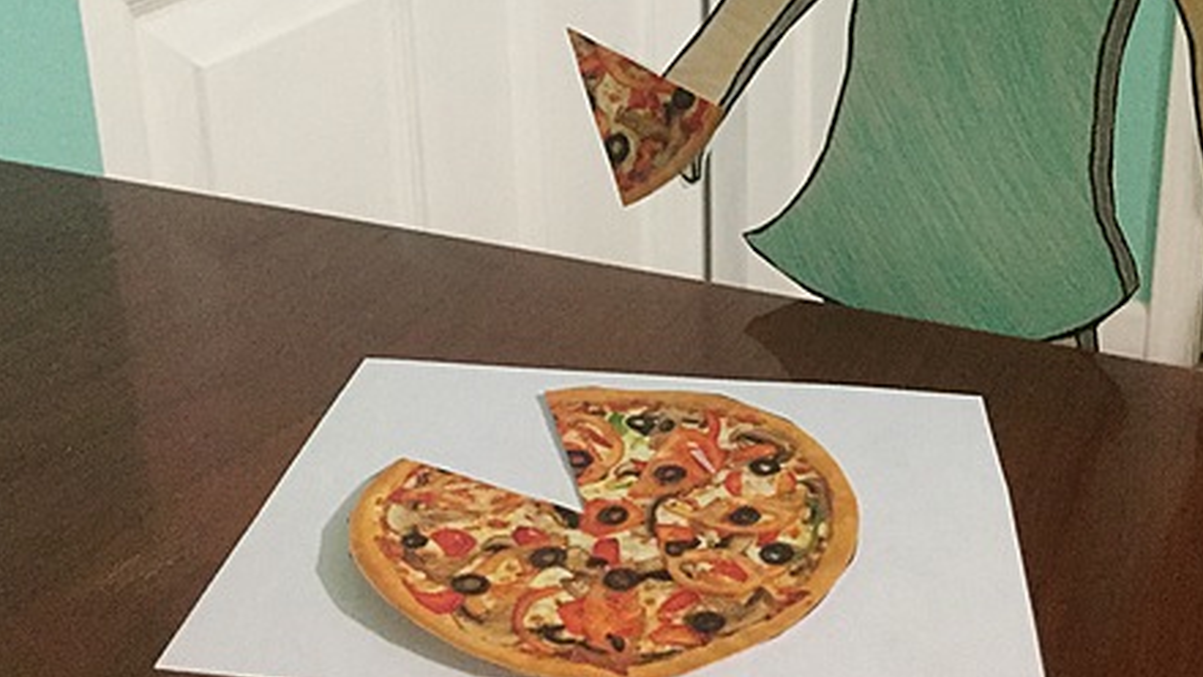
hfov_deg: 42.0
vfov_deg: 24.0
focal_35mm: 49
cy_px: 117
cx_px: 671
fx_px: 1563
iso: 250
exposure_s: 1/15
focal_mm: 3.3
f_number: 2.4
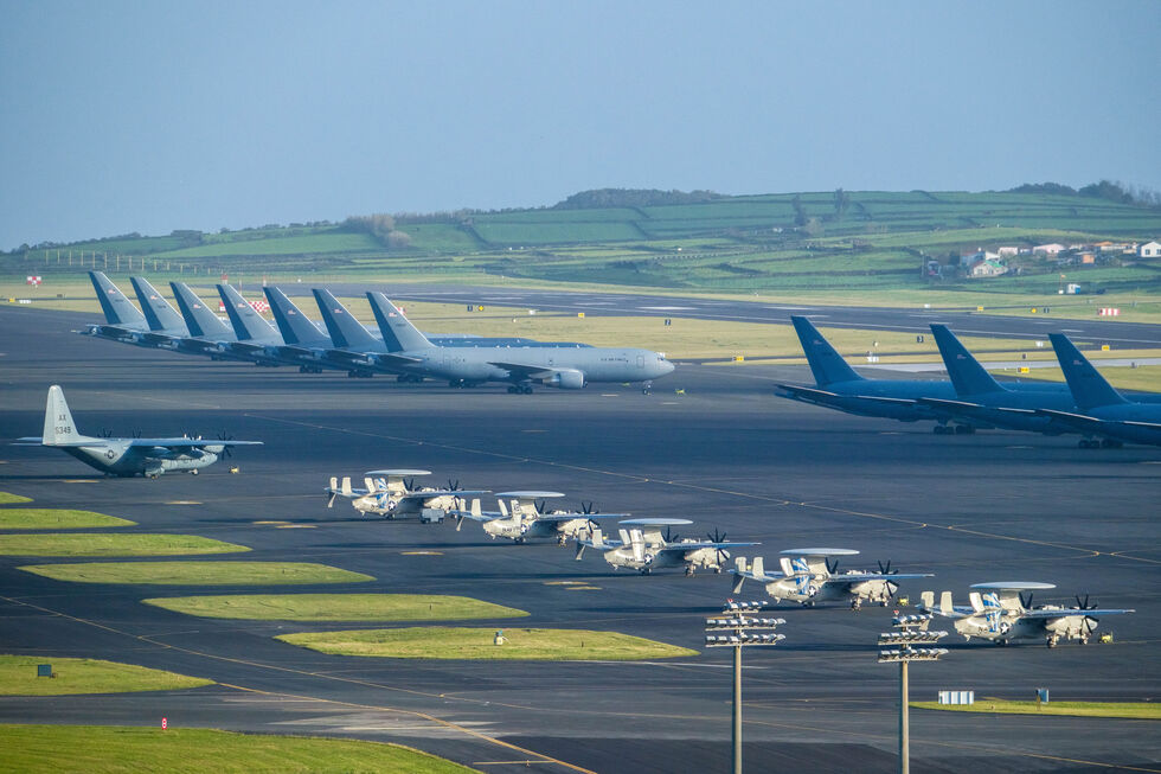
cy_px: 387
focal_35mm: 421
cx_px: 580
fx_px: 13574
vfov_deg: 3.3
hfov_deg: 4.9
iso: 800
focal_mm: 280.4
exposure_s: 1/2000
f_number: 7.1
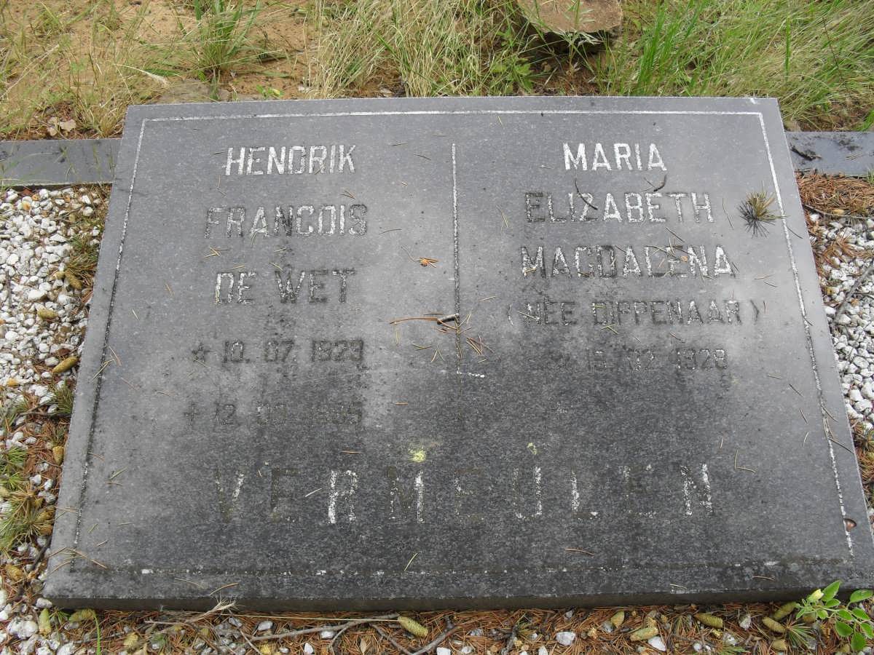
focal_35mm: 35
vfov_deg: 40.7
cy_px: 328
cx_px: 437
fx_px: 884
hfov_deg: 52.6
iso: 100
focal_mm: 6.3
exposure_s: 1/350
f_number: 3.2
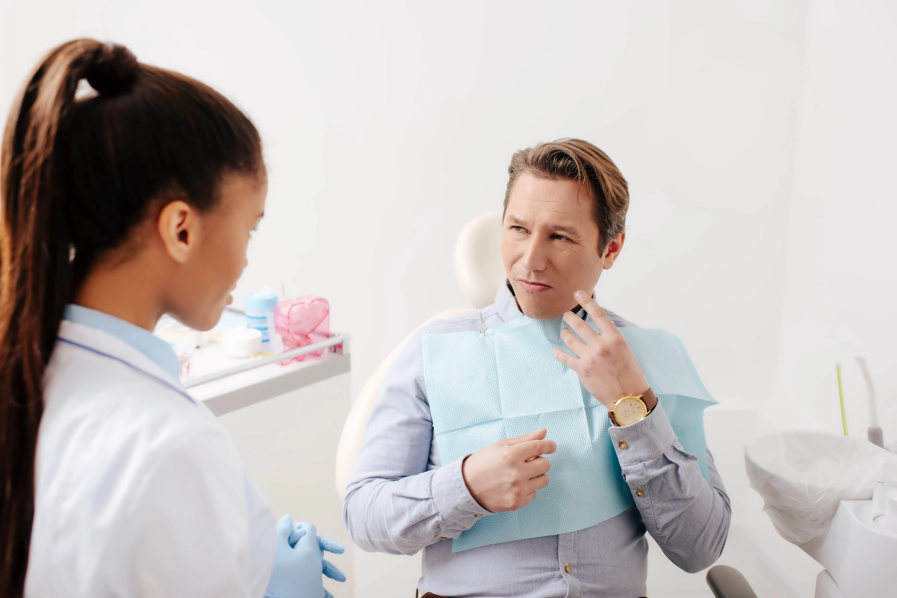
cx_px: 448
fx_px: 872
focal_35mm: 35
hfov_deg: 54.4
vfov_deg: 37.9
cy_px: 299
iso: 100
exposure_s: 1/200
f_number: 3.5
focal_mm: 35
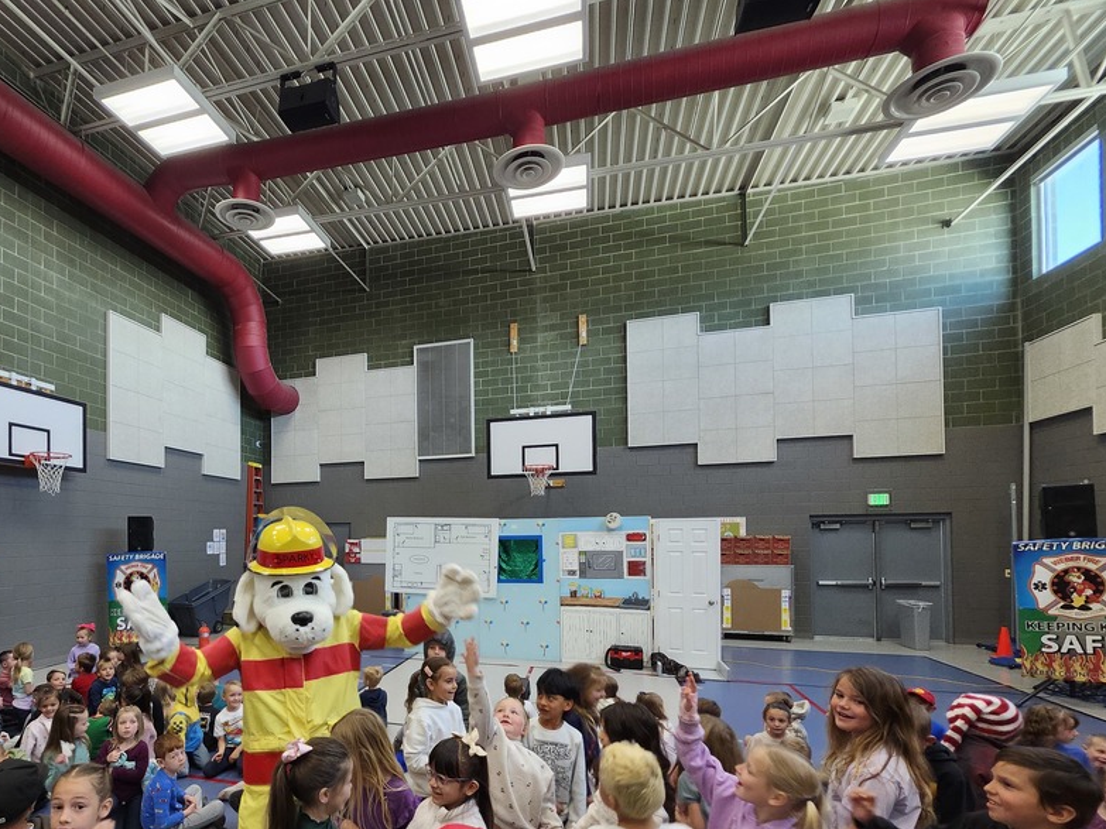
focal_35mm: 17
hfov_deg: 88.5
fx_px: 543
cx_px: 388
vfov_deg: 73.0
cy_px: 537
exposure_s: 1/60
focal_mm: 1.74
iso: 160
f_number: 2.2
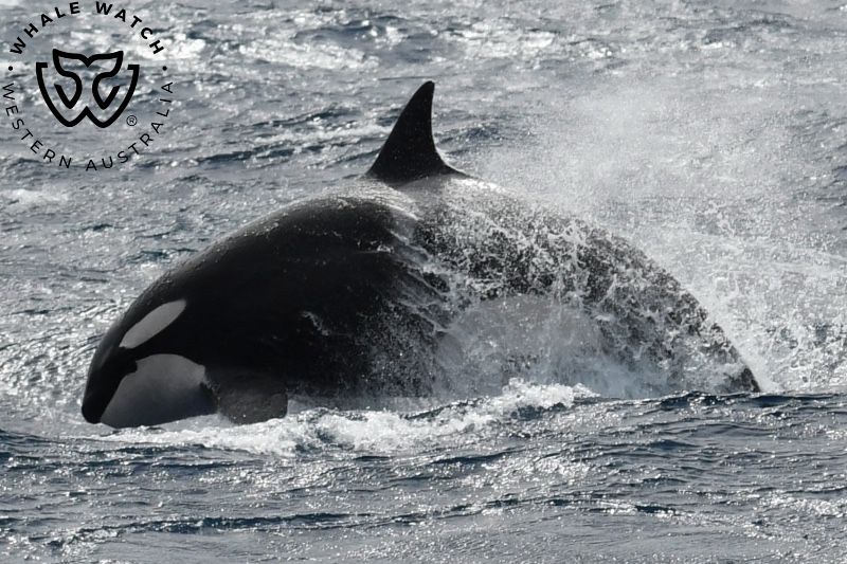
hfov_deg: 9.2
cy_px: 282
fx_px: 5292
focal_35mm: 225
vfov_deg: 6.1
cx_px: 424
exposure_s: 1/2000
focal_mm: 150
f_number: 8
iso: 220
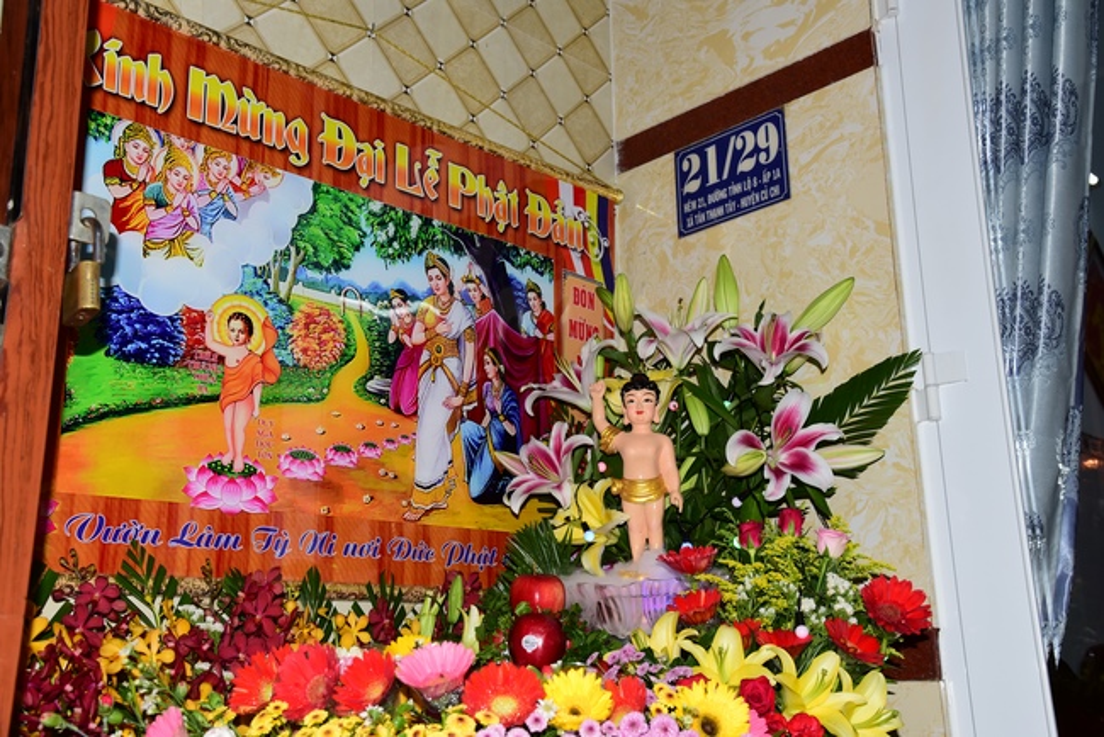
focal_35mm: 38
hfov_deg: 50.7
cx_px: 552
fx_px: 1166
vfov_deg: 35.1
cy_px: 368
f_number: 7.1
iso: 640
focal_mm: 38
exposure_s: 1/100
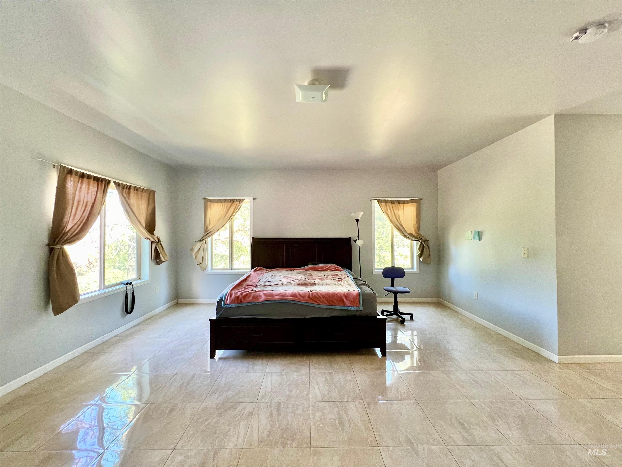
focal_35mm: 13
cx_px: 311
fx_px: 234
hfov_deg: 106.2
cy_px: 234
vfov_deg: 89.9
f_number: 1.8
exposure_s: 1/61
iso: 250
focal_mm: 1.57
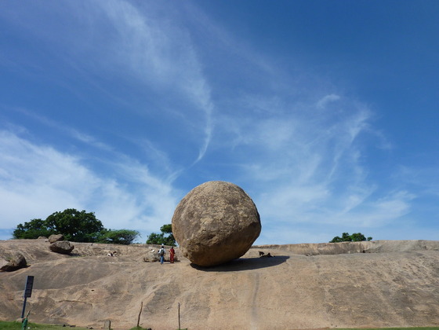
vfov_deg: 54.9
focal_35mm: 25
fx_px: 317
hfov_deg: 69.4
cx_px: 220
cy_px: 165
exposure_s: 1/500
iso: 80
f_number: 5.6
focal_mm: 4.1
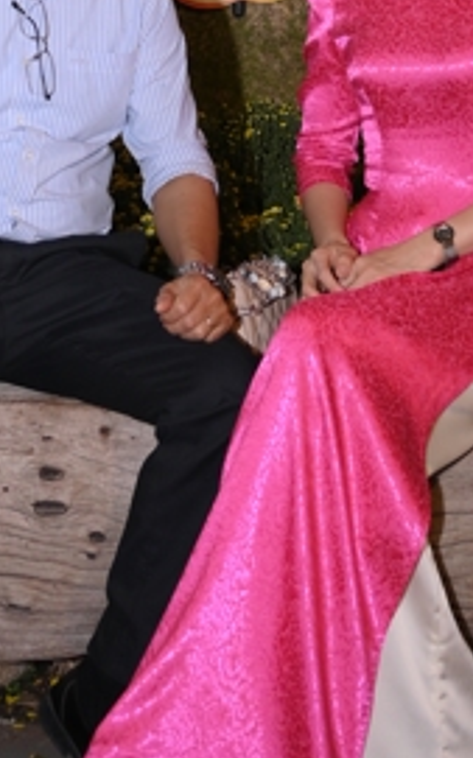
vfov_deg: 15.4
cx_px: 188
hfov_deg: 10.5
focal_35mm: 125
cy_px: -382
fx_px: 2582
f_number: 4
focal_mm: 34
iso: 800
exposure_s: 1/100
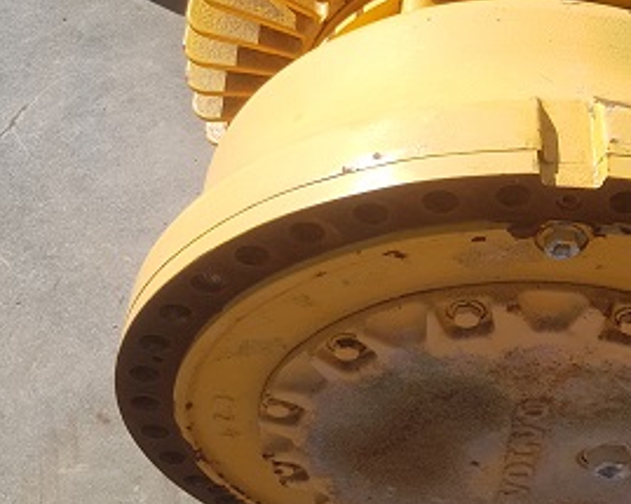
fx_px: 1139
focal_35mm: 61
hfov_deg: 30.4
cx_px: 486
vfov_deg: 24.9
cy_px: 183
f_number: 1.7
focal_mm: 4.2
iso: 40
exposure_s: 1/2020
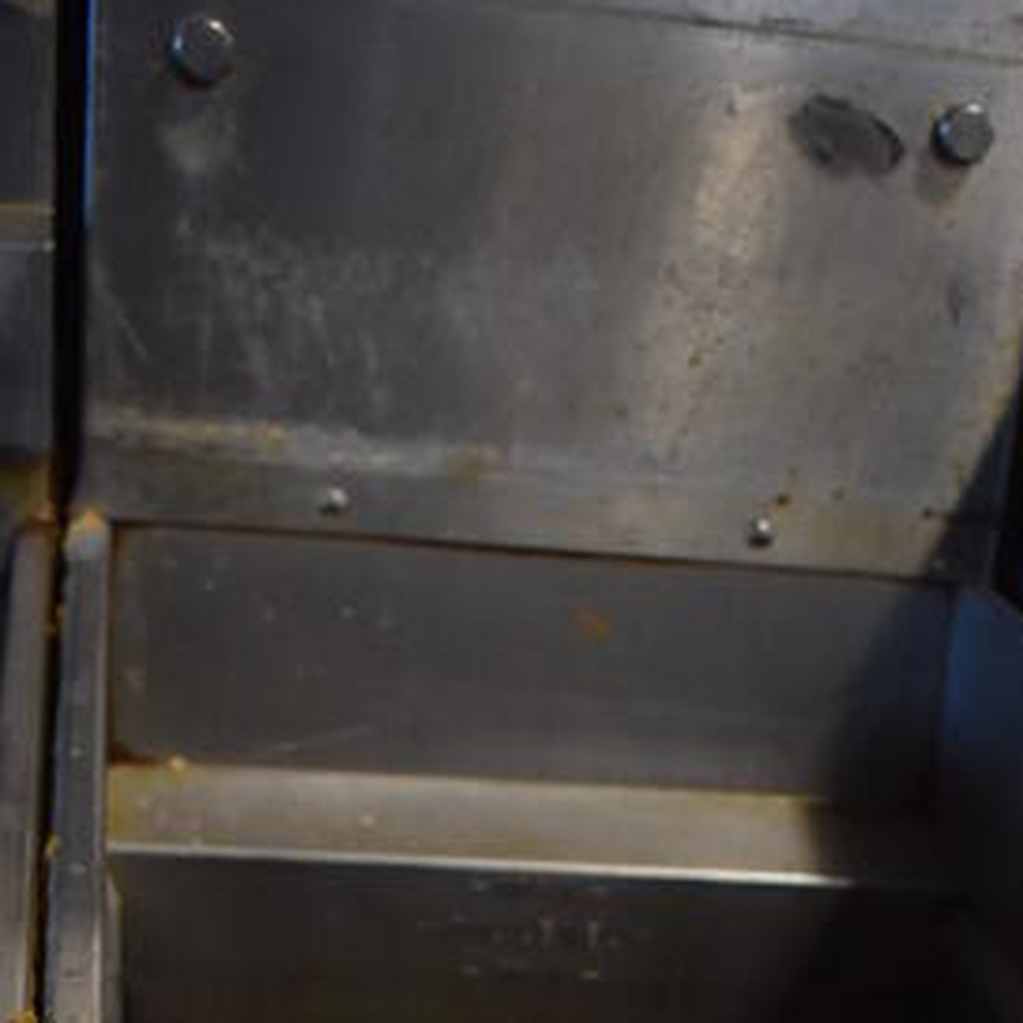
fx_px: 2575
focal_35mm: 77
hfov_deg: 22.4
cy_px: 1435
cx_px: 662
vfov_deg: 20.0
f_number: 3.5
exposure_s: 1/125
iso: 800
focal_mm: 18
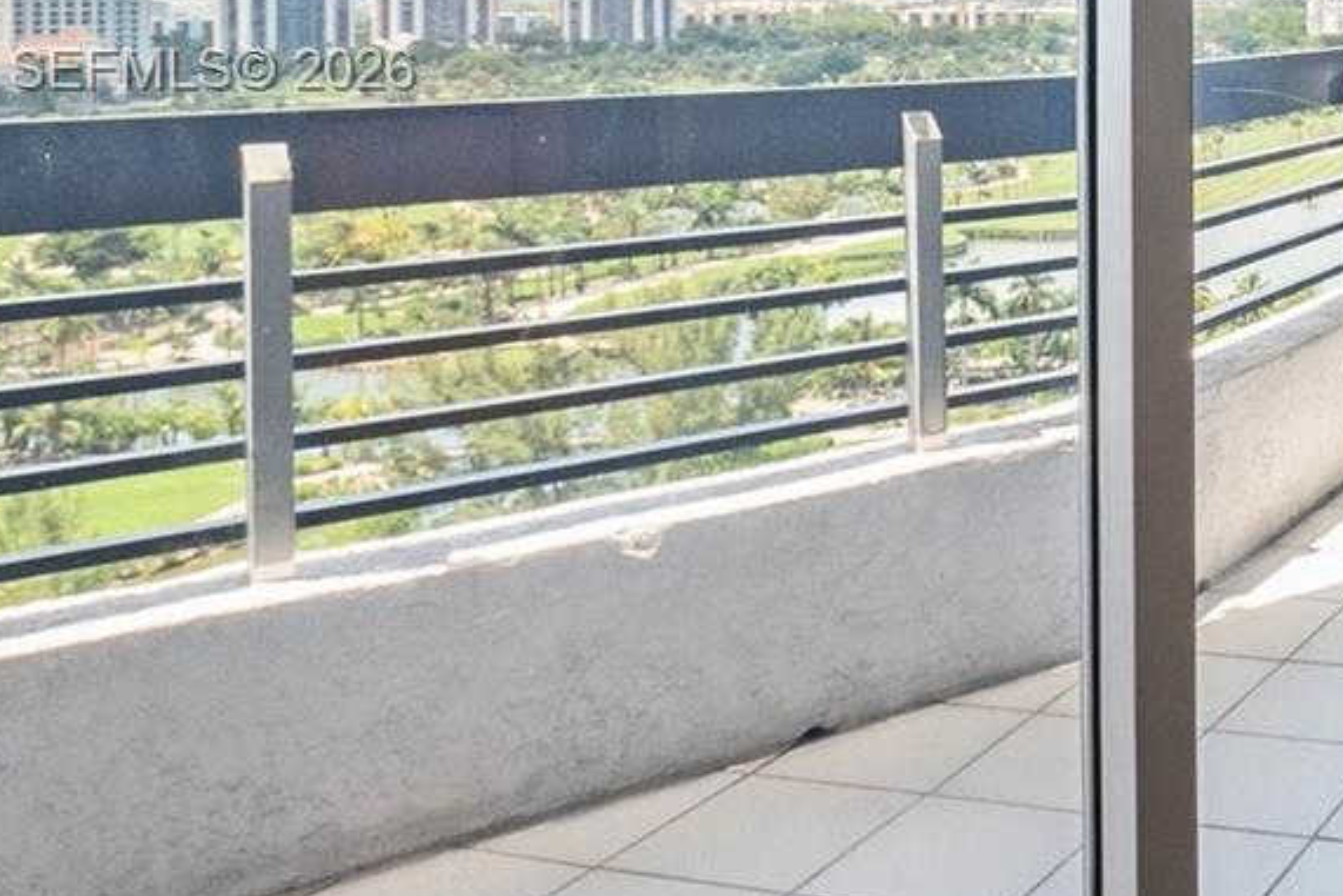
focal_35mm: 42
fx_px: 1567
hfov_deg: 36.9
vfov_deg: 30.4
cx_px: 1564
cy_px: 73
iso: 200
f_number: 8
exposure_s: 1/20
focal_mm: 10
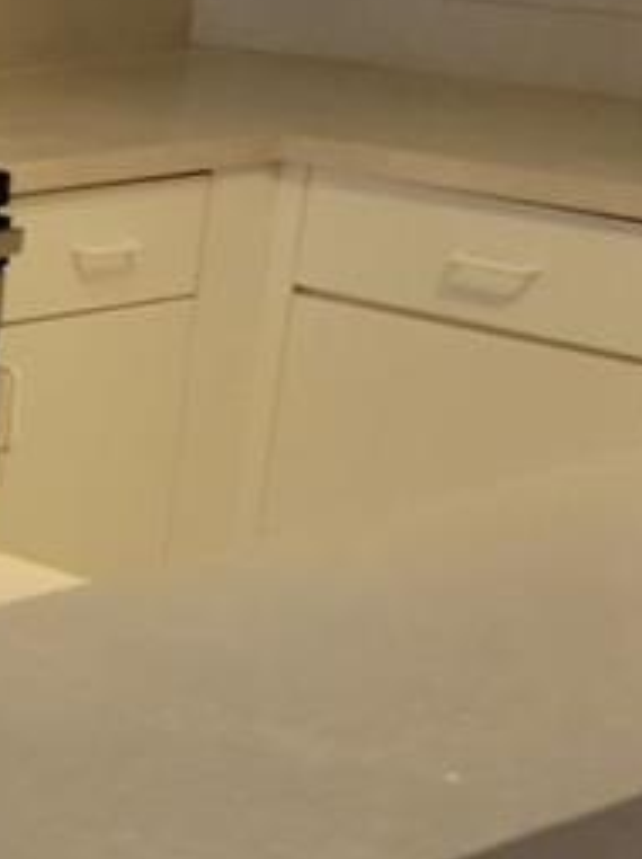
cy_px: 785
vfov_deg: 15.8
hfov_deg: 10.9
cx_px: -686
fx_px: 3047
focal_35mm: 123
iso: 176
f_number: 1.8
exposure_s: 1/59.2
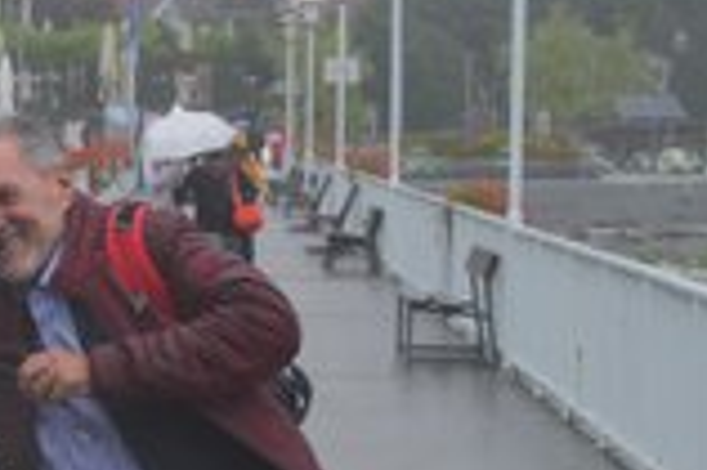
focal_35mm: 201
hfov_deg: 10.1
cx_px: -98
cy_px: 477
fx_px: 3943
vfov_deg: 6.8
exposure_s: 1/60
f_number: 10
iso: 200
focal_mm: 46
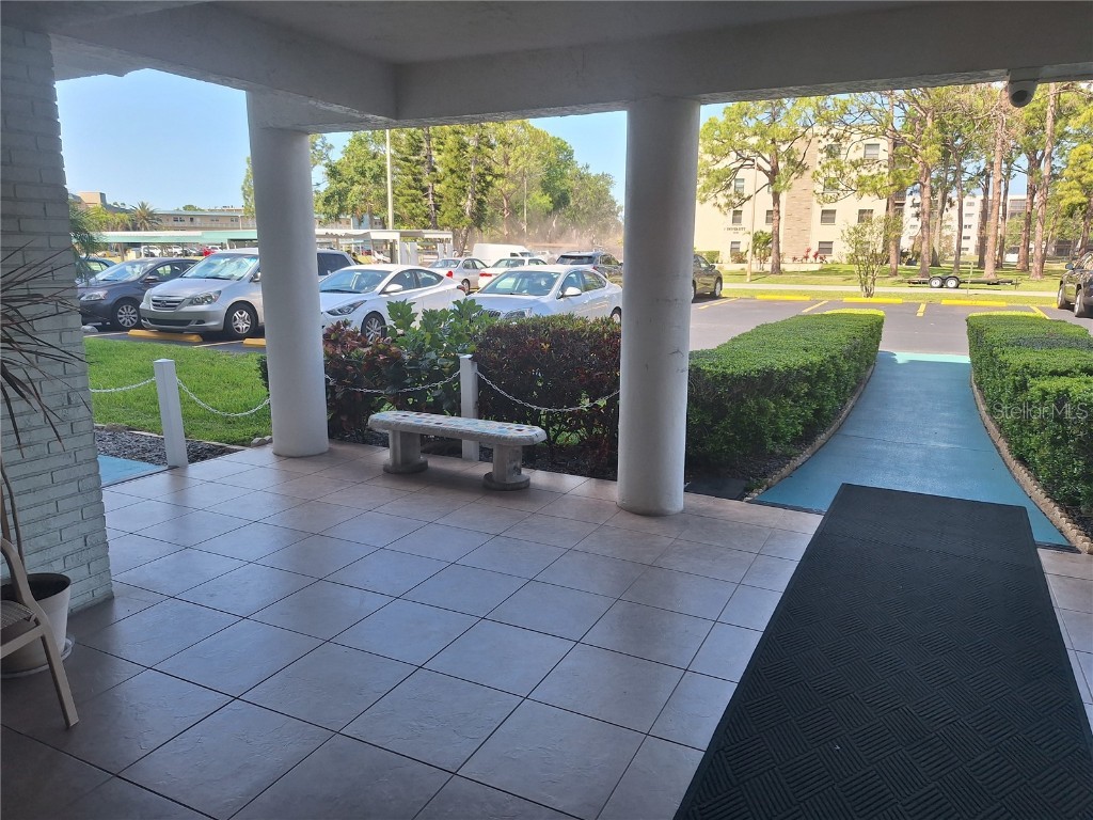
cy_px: 410
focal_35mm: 23
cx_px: 546
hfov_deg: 73.9
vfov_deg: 58.9
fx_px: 726
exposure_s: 1/765
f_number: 1.8
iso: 40
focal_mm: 5.54
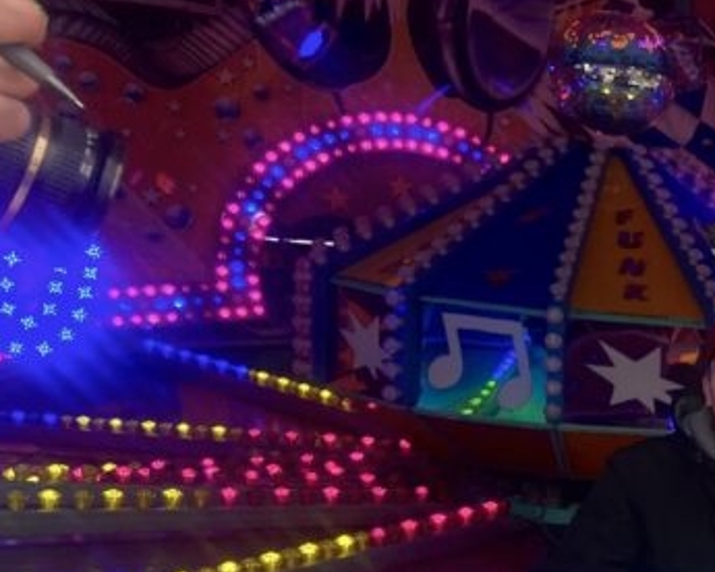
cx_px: 1196
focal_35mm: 86
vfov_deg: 17.4
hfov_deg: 18.5
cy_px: 578
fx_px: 1820
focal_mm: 4.25
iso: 32
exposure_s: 1/122
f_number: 1.8
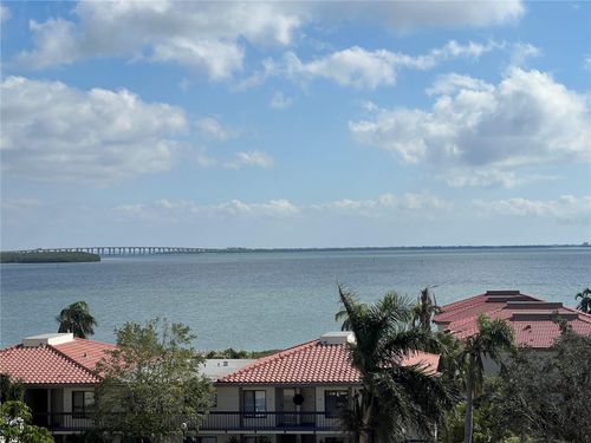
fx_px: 1315
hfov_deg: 25.3
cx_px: 296
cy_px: 222
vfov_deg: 19.1
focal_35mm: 77
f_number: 2.8
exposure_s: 1/1727
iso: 32
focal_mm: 9
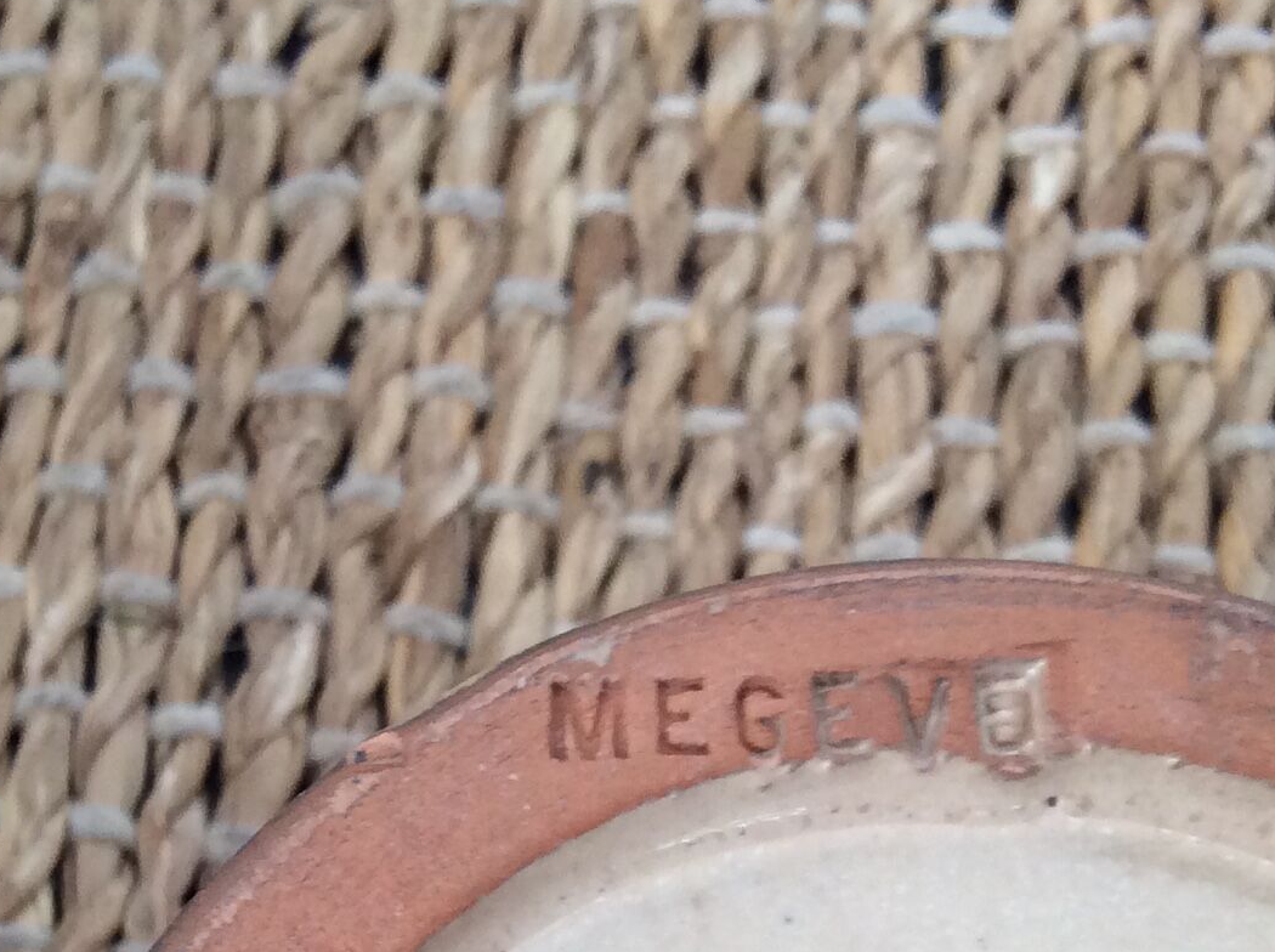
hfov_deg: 24.7
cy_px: 964
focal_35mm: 79
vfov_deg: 18.1
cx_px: 548
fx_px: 2905
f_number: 2.4
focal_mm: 3.3
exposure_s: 1/25
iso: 80
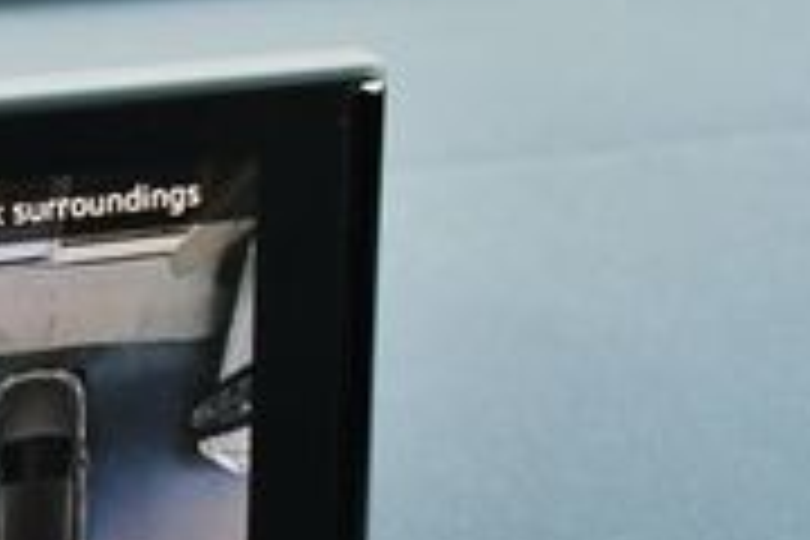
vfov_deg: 7.9
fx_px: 3847
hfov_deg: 11.4
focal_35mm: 171
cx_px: -526
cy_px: 742
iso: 800
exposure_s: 1/160
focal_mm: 24
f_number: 4
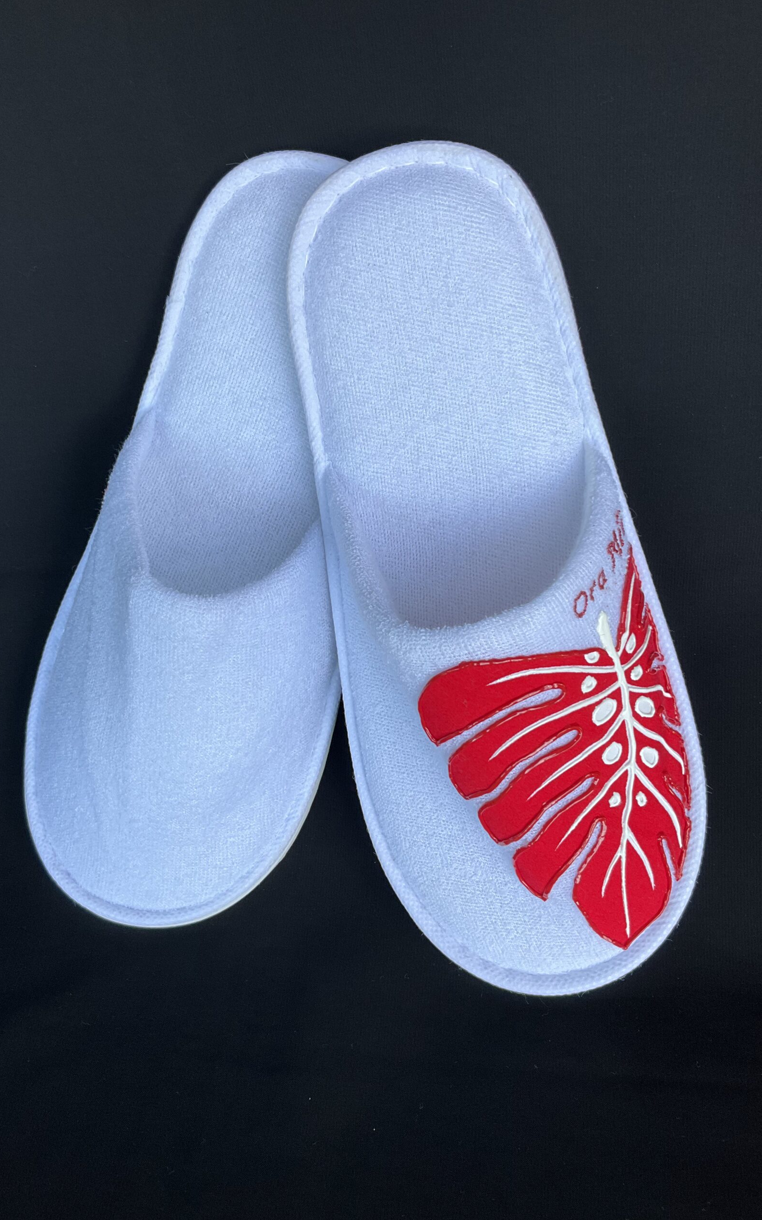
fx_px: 1030
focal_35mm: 31
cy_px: 606
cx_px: 363
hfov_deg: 40.6
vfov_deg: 61.2
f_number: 1.8
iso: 25
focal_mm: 3
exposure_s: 1/122
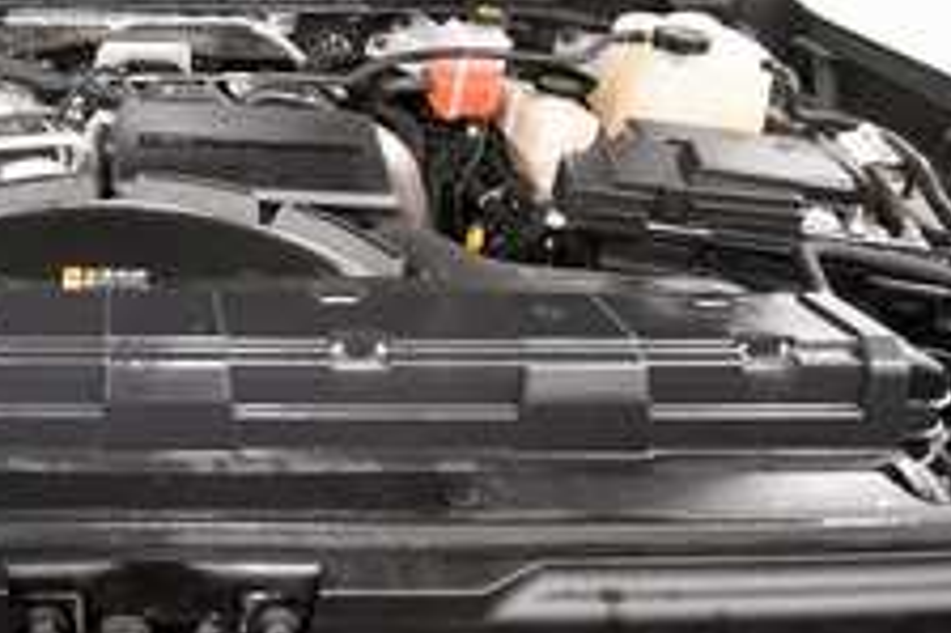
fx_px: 897
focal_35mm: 34
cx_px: 144
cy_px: 117
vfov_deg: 37.3
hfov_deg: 51.1
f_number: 4.8
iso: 3200
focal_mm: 13
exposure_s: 1/125
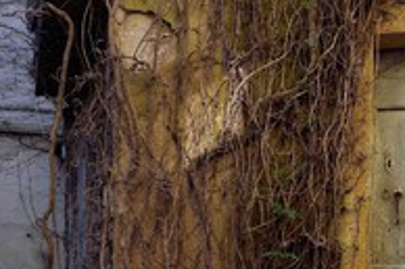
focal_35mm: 52
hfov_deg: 38.1
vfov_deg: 24.5
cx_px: 240
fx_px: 584
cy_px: 284
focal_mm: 24
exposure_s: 1/50
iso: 200
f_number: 10
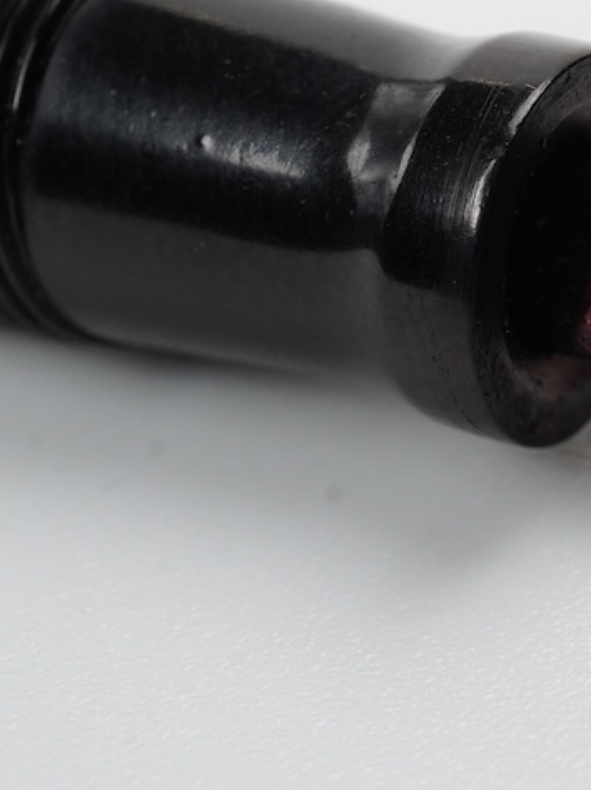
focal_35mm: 103
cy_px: 269
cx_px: 847
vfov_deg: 19.0
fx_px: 2348
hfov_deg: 13.6
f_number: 22
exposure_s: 1/100
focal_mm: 30
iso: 640
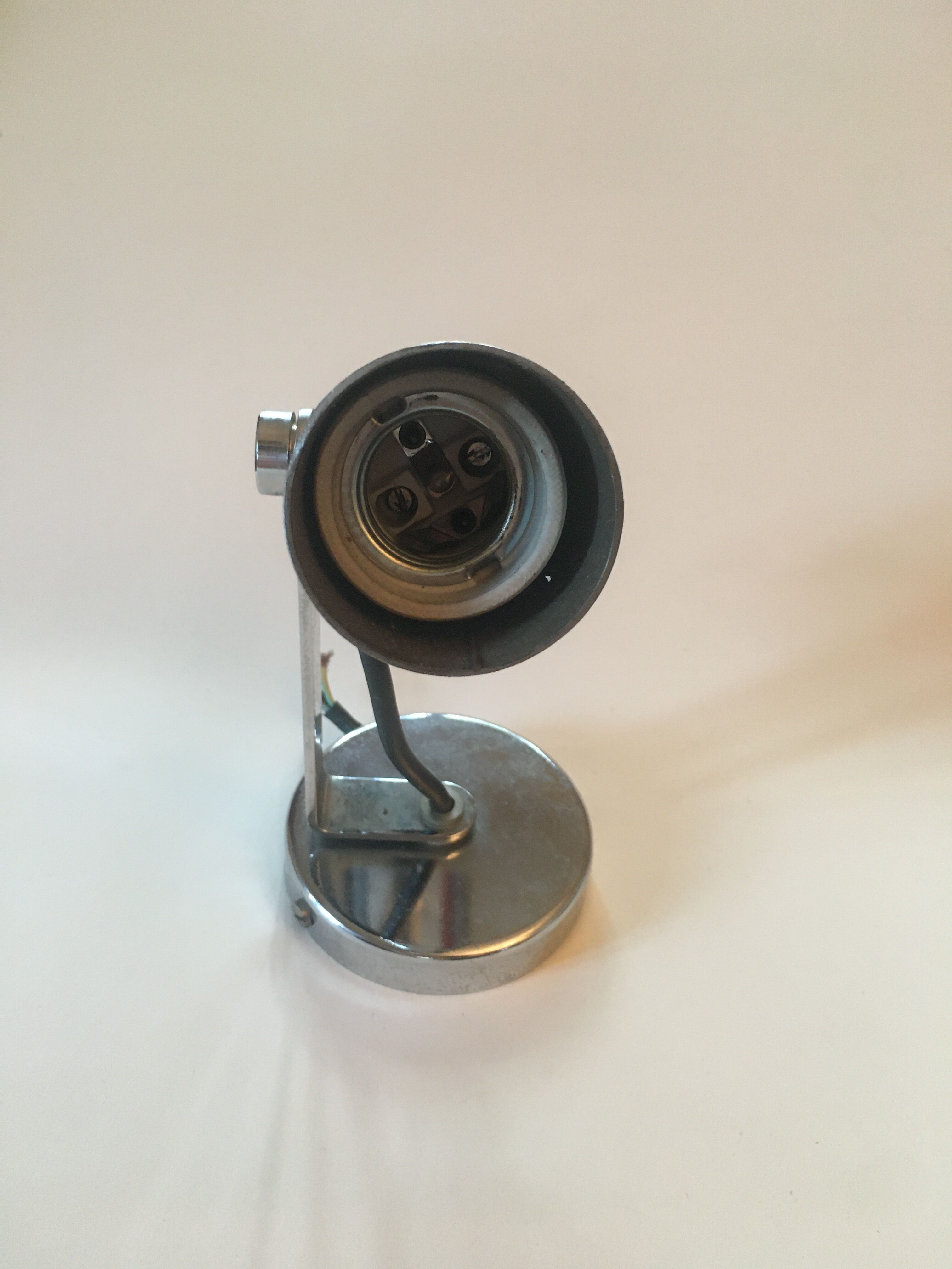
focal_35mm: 29
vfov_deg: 61.7
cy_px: 634
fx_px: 1063
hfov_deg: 48.2
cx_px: 476
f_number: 2.2
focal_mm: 4.15
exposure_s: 1/33
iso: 200
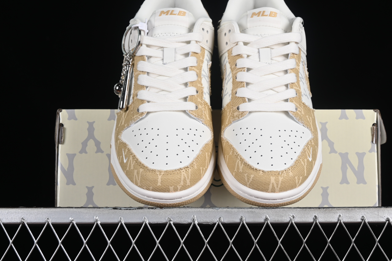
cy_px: 121
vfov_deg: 16.9
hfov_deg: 25.1
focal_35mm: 81
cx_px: 210
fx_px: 882
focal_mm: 50
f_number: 8
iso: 160
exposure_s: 1/80
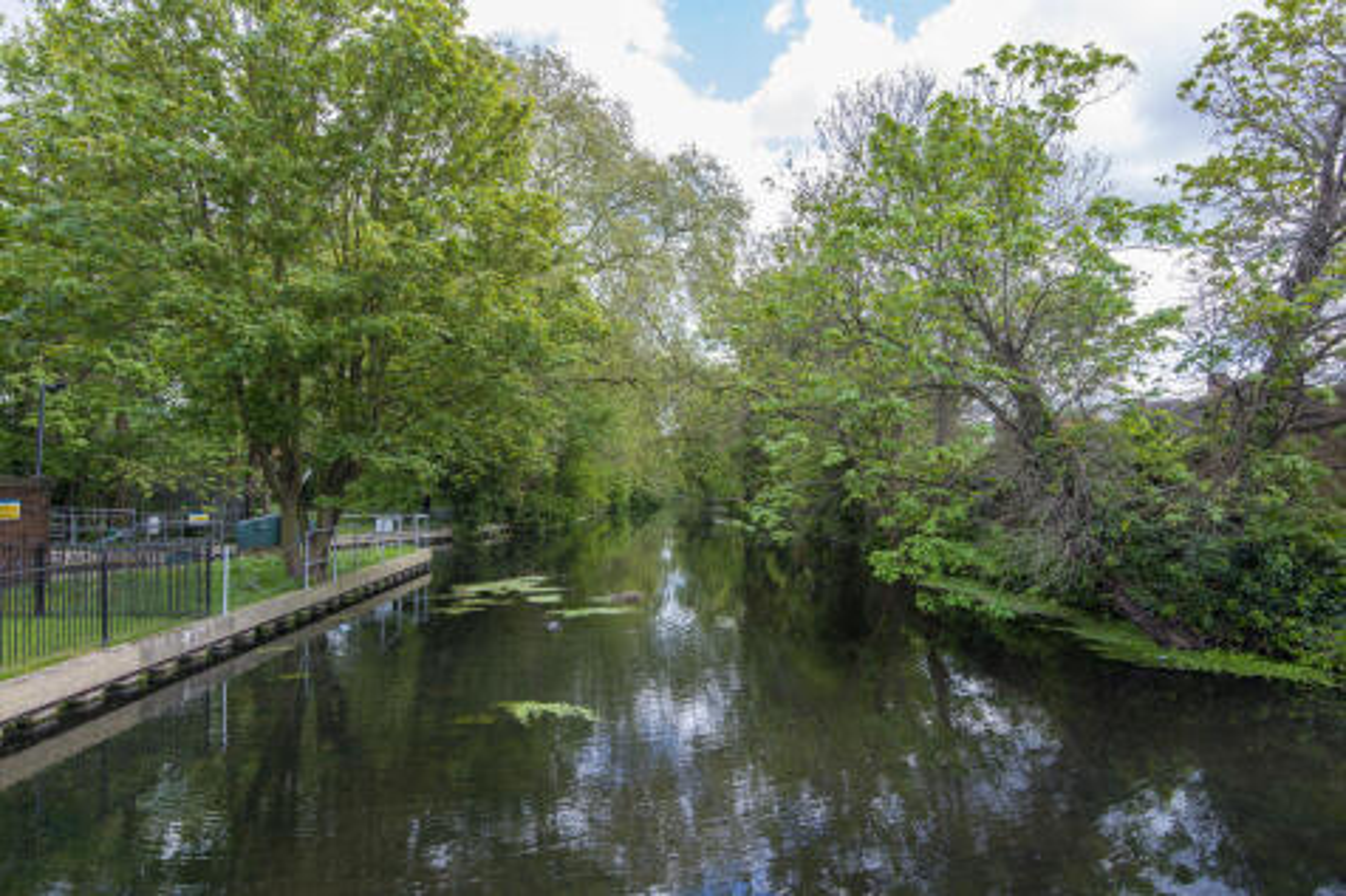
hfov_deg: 81.2
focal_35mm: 21
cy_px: 448
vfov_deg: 59.5
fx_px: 785
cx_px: 673
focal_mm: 21
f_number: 8
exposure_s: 1/80
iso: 200
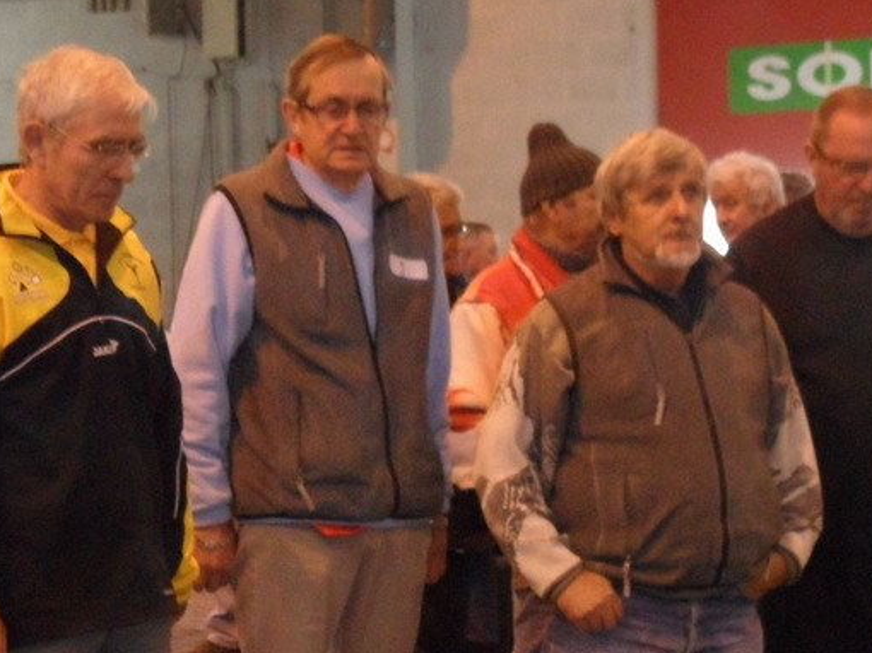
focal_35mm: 113
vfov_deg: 13.0
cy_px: 571
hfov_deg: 17.4
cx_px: 486
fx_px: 2845
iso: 640
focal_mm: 10.3
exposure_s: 1/45
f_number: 4
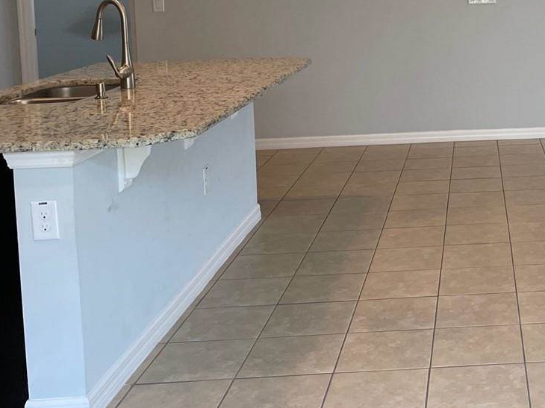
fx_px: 897
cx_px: 524
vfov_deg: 24.7
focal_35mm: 57
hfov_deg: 31.6
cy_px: 17
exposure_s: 1/120
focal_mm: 4.2
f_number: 1.6
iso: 80
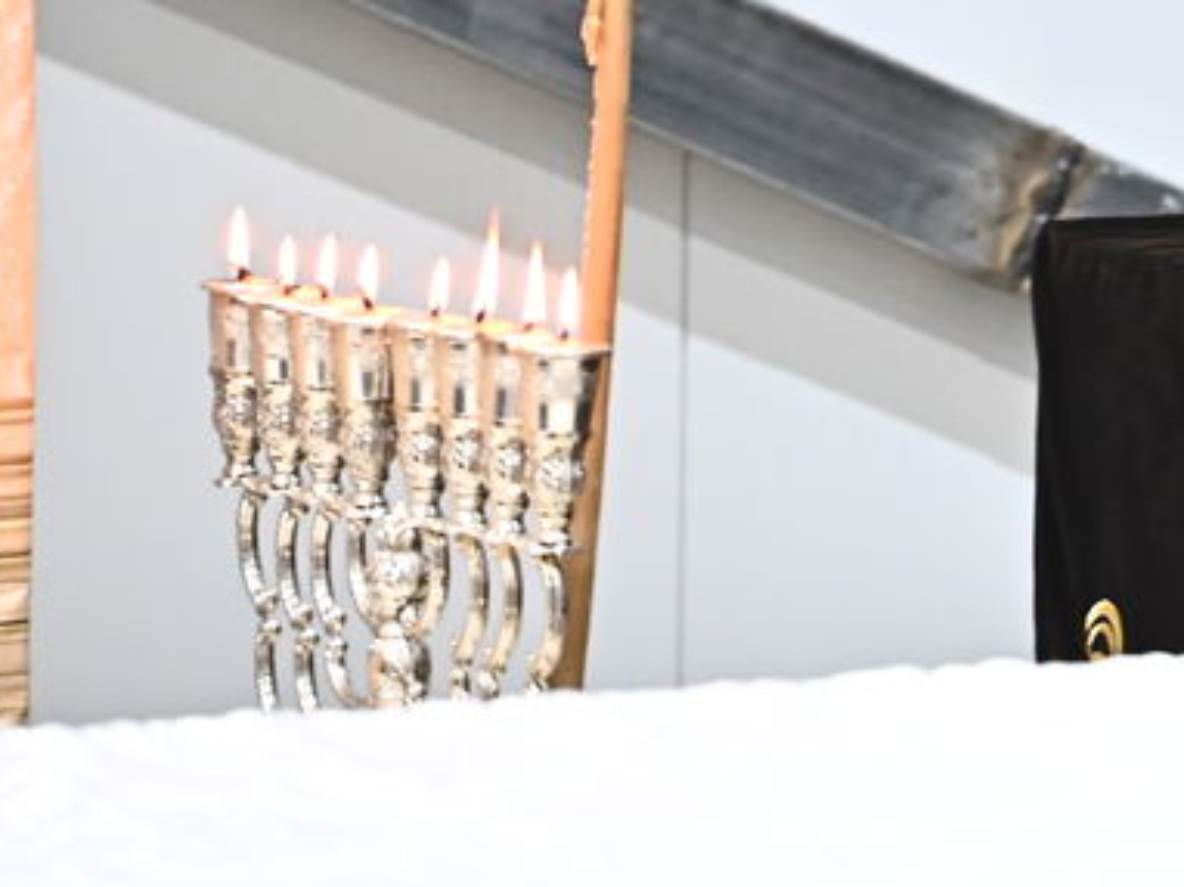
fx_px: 18664
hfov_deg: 3.6
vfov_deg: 2.7
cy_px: -440
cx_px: 2123
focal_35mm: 546
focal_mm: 155
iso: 3200
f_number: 4
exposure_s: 1/200
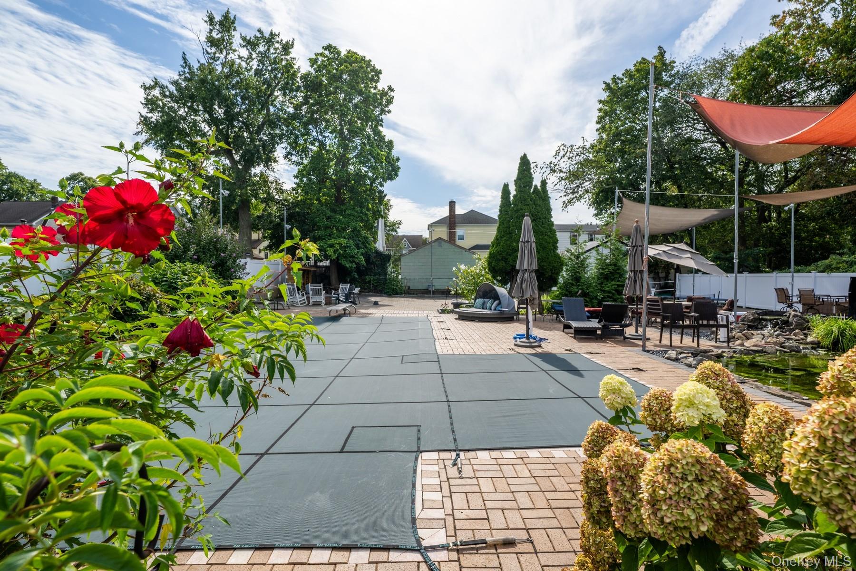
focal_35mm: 18
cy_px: 286
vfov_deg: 67.4
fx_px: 428
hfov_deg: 90.0
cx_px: 428
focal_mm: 18
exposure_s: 1/500
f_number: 8
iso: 125
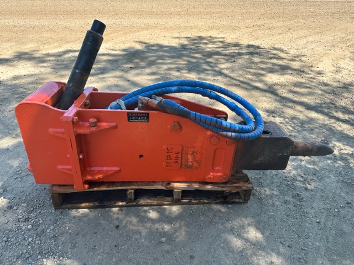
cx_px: 177
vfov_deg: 56.8
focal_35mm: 24
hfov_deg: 71.6
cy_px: 132
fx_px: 245
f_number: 1.78
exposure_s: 1/1433
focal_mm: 6.86
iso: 80
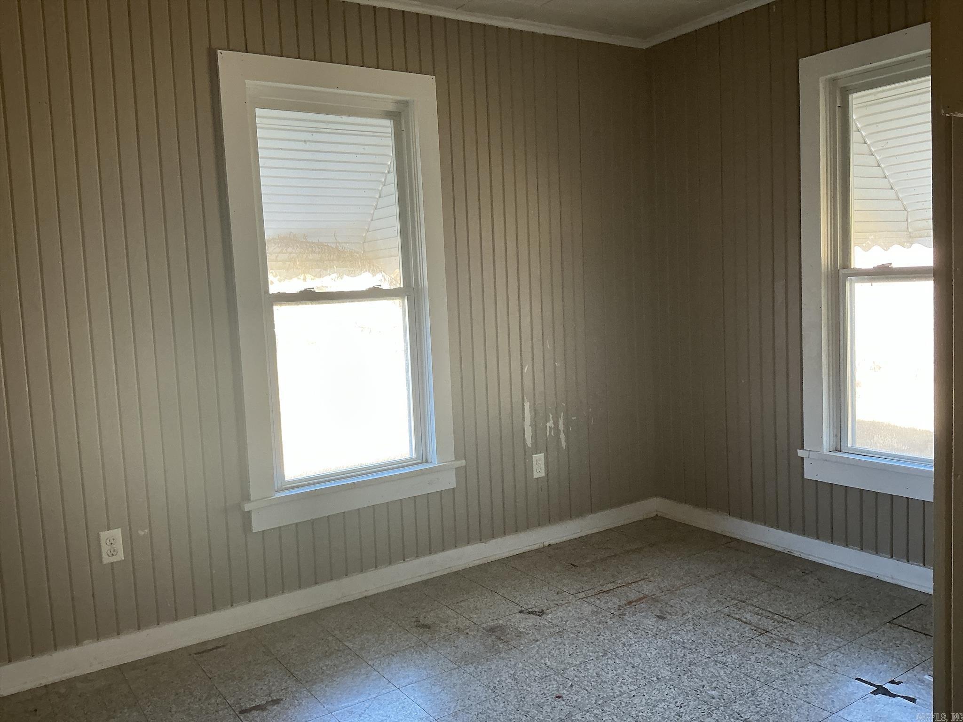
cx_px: 482
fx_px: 779
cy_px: 361
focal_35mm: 28
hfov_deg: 63.4
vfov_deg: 49.7
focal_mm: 3
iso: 64
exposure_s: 1/80
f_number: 1.8
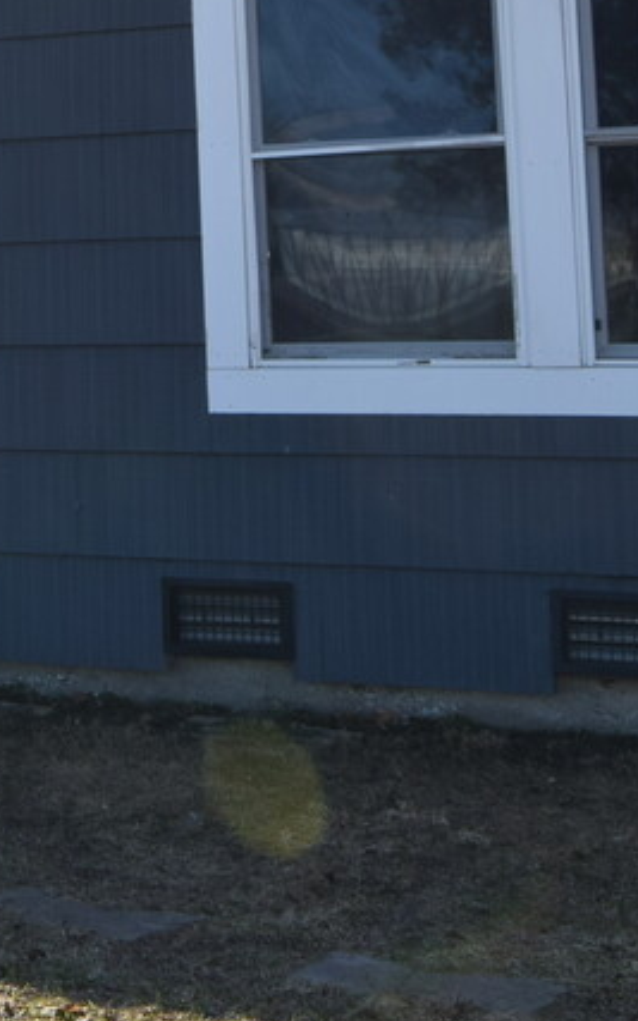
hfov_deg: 14.2
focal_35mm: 87
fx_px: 2418
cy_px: 50
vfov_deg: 23.1
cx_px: -280
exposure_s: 1/200
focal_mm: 15
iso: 100
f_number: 7.1
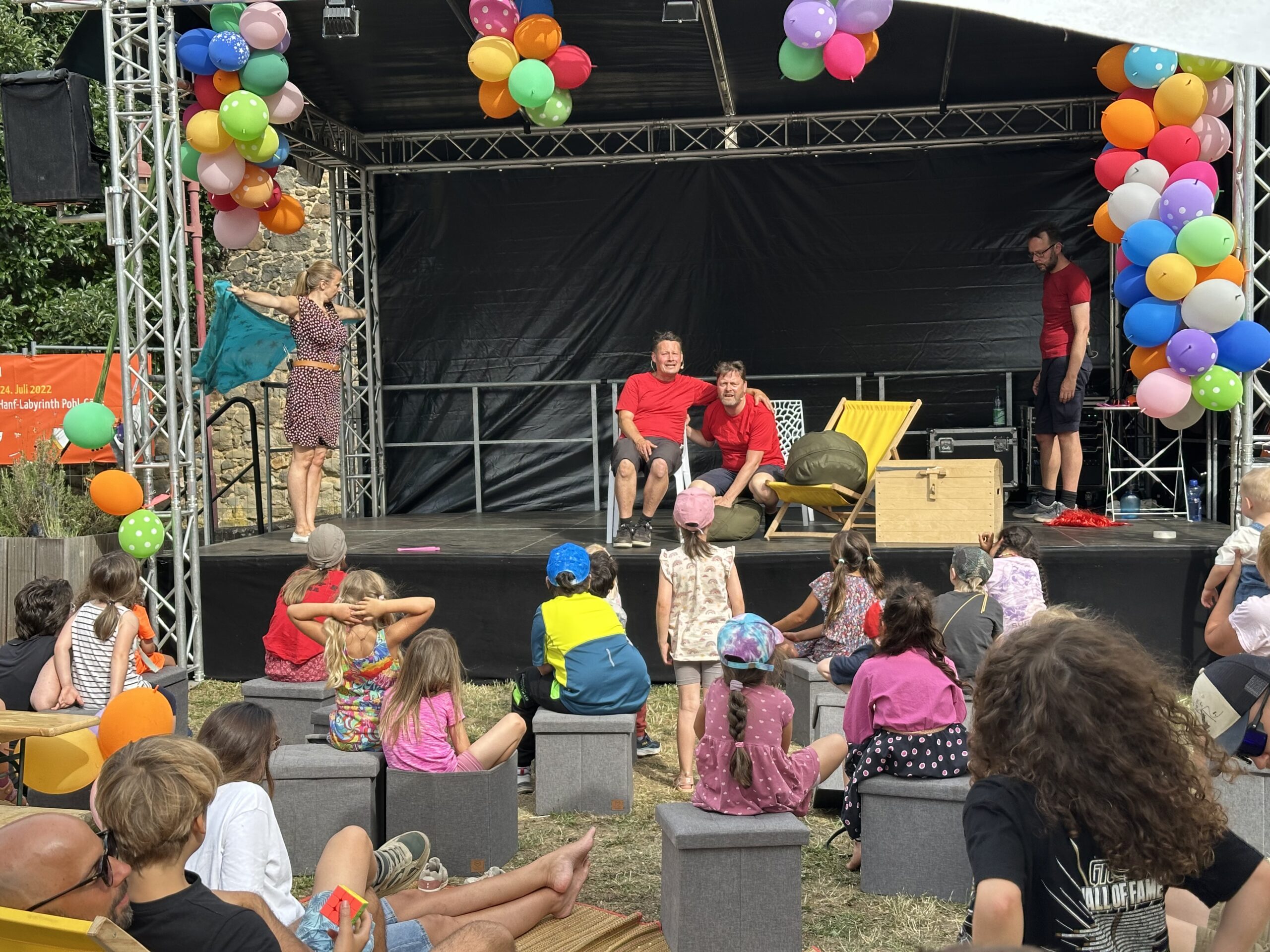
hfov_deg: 39.7
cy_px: 476
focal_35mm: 48
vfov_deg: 30.3
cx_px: 635
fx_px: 1761
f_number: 1.78
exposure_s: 1/944
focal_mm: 6.86
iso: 64
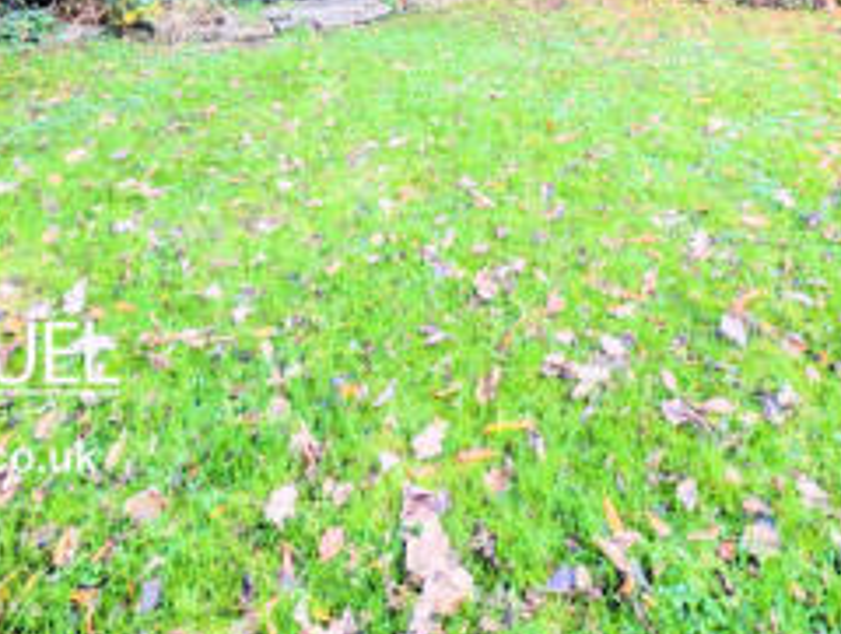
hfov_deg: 61.1
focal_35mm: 29
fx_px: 706
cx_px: 498
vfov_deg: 38.5
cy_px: -89
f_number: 1.95
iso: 28
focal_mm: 2.23
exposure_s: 1/511
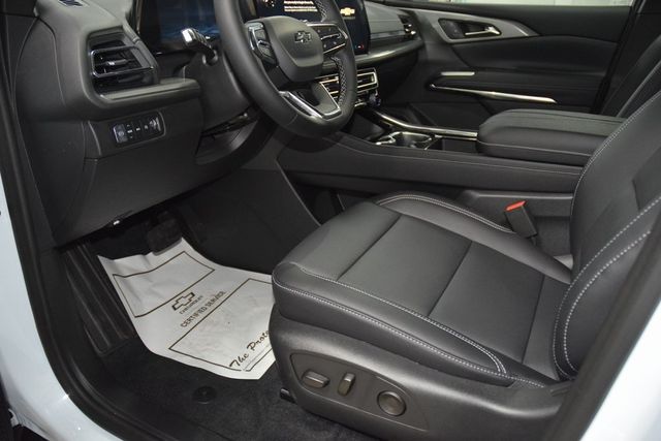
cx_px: 330
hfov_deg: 67.4
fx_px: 496
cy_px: 220
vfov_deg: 48.0
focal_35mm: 27
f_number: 3.5
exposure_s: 1/60
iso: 2500
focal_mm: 18
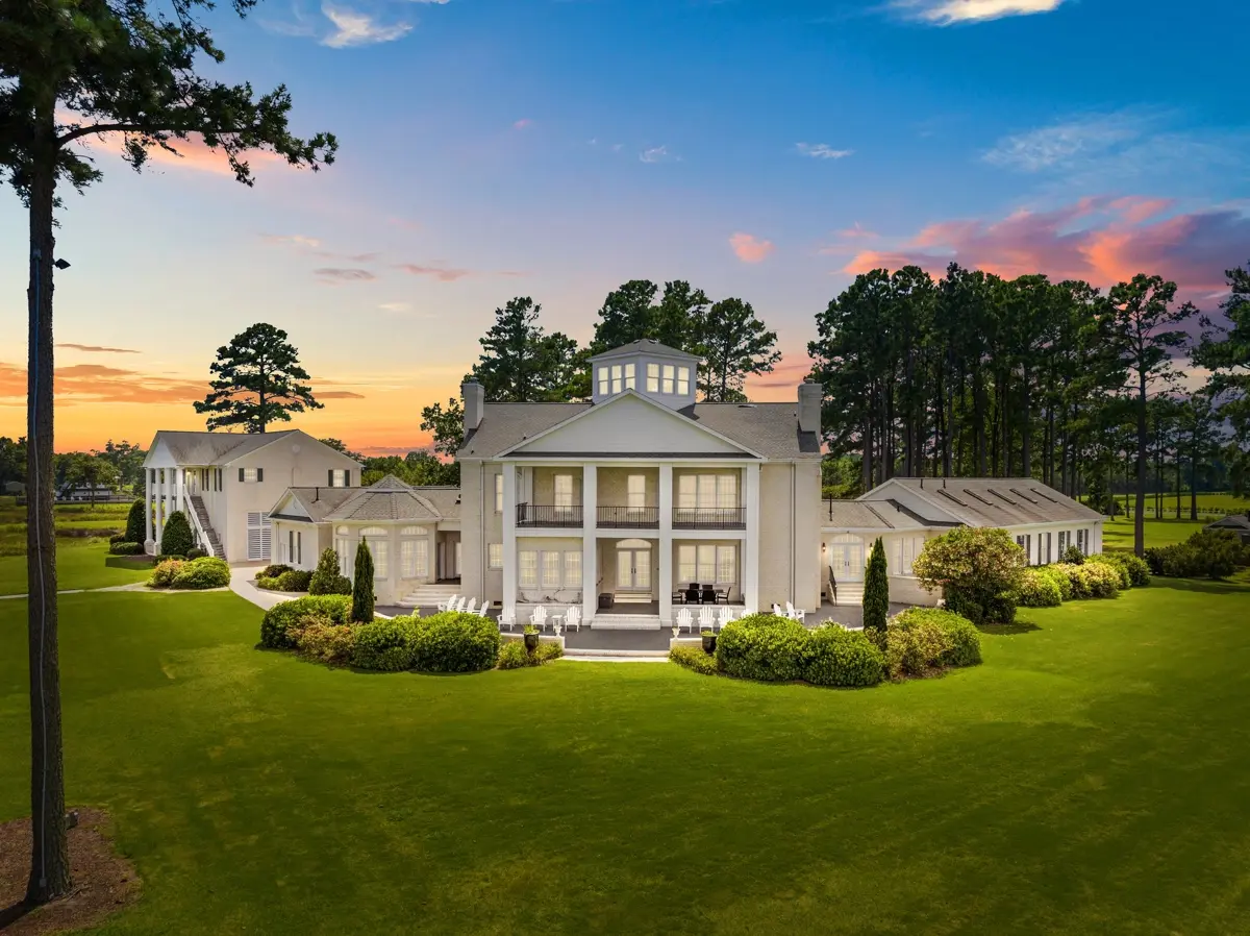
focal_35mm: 24
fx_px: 866
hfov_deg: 71.6
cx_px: 625
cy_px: 468
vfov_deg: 56.7
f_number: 2.8
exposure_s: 1/800
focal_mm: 12.29
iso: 180
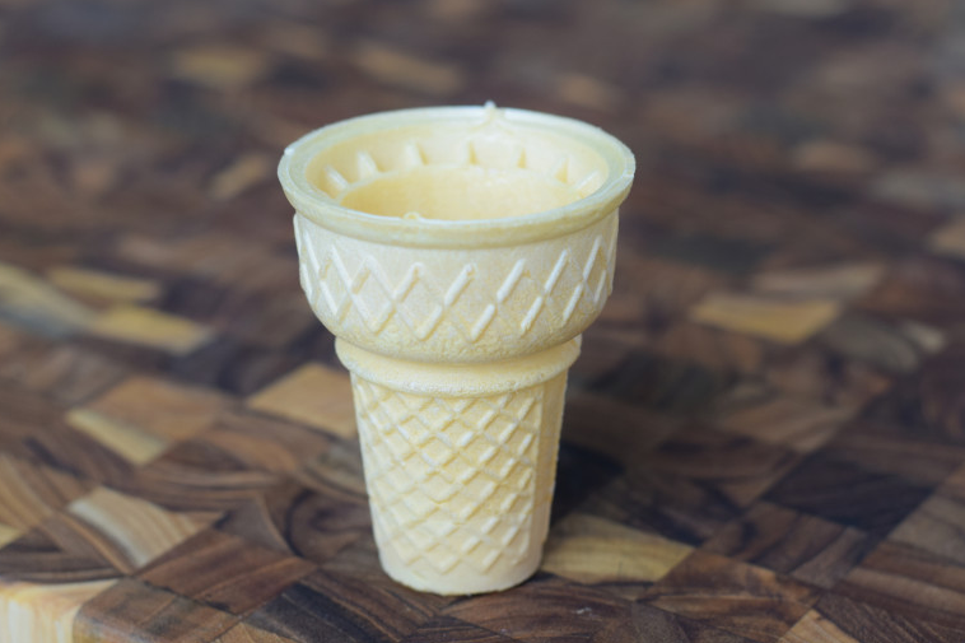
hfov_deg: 26.7
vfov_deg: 17.9
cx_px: 480
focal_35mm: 76
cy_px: 321
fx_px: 2037
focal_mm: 50
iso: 400
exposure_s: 1/80
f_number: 4.5
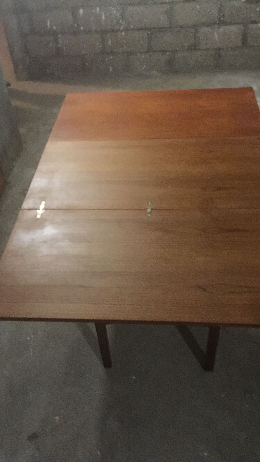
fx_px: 417
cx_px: 127
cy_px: 240
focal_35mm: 34
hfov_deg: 34.6
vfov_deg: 58.0
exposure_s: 1/8
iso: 200
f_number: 2.2
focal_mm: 4.15
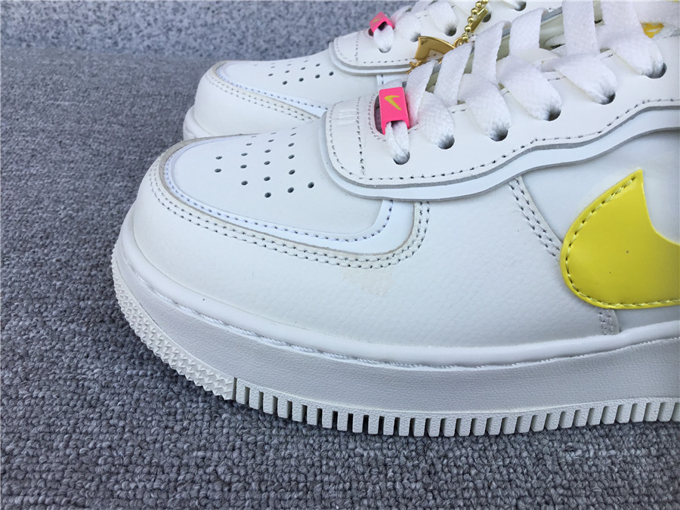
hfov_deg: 58.4
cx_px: 340
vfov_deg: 45.4
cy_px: 255
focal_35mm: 31
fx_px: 609
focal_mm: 3.3
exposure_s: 1/491
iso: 25
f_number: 2.4
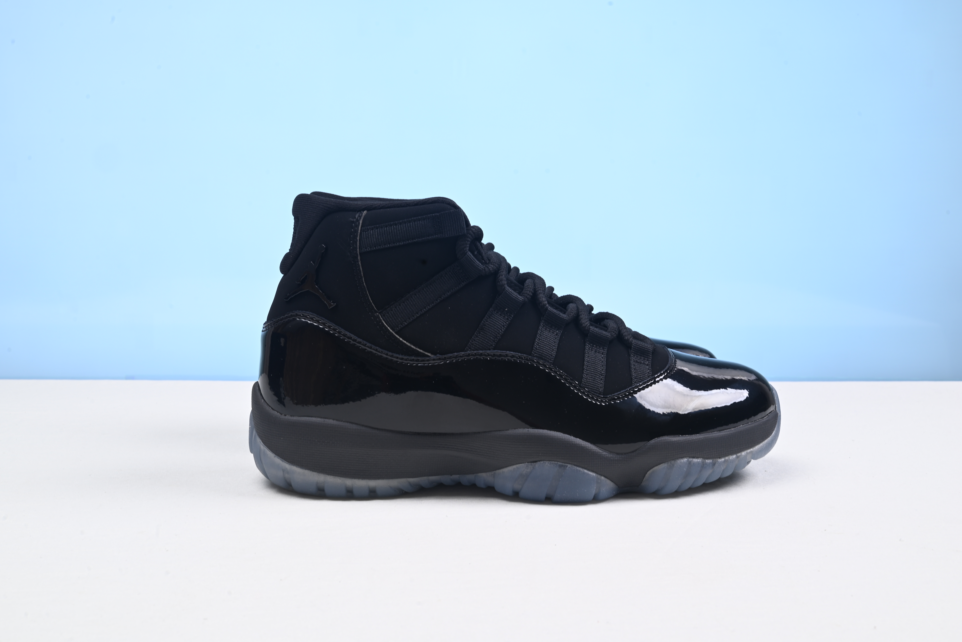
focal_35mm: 40
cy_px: 321
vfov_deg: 33.4
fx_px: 1069
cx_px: 481
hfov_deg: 48.4
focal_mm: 40
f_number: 16
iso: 100
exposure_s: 1/2
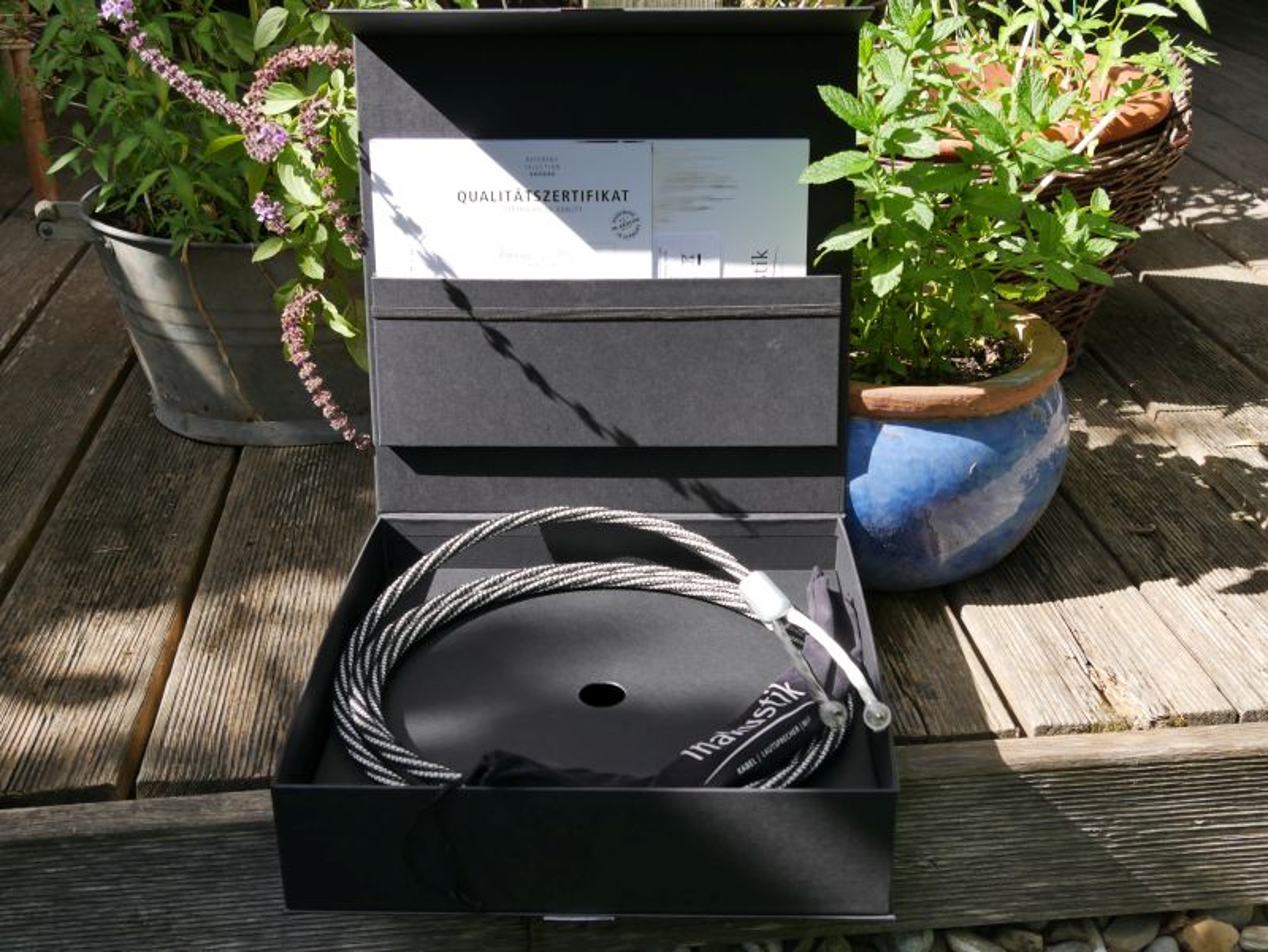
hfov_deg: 44.8
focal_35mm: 42
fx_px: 1539
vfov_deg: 34.4
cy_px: 476
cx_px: 634
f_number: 5.6
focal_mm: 21
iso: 200
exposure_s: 1/250
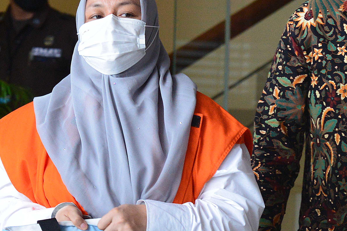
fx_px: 3751
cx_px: 122
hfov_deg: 5.3
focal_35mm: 389
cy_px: 146
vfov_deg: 3.5
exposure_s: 1/125
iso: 2500
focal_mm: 155
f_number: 7.1
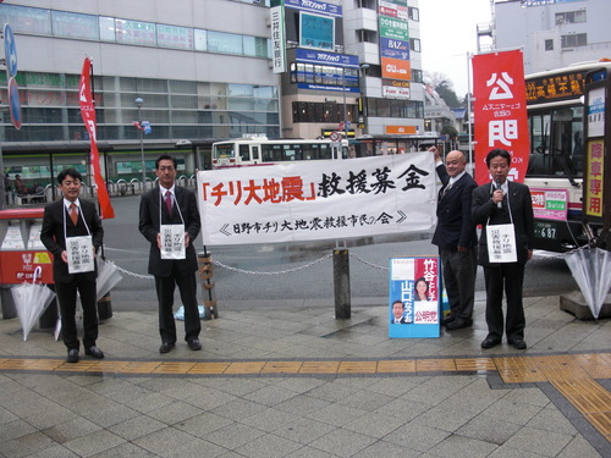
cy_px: 229
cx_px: 306
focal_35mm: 36
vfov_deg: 39.7
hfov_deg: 51.4
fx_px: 635
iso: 50
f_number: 2.8
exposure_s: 1/100
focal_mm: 6.3
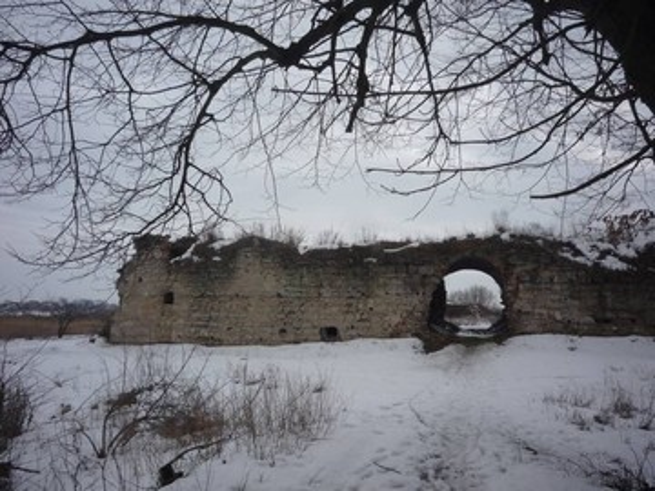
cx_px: 328
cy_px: 246
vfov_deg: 44.2
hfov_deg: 56.8
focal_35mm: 32
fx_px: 606
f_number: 5.6
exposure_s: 1/640
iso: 100
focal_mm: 5.2
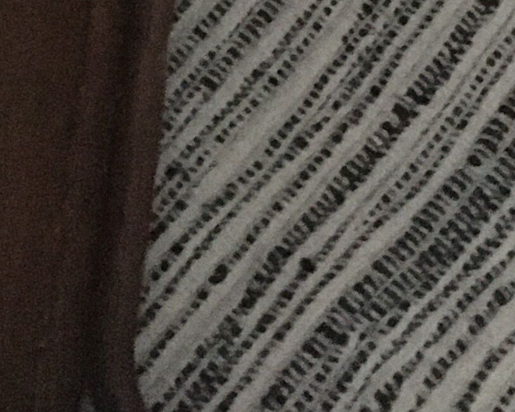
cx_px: 107
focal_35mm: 140
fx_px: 2134
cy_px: -257
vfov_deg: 10.5
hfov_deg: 13.7
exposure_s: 1/17
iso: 1600
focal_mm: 4.15
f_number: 2.2
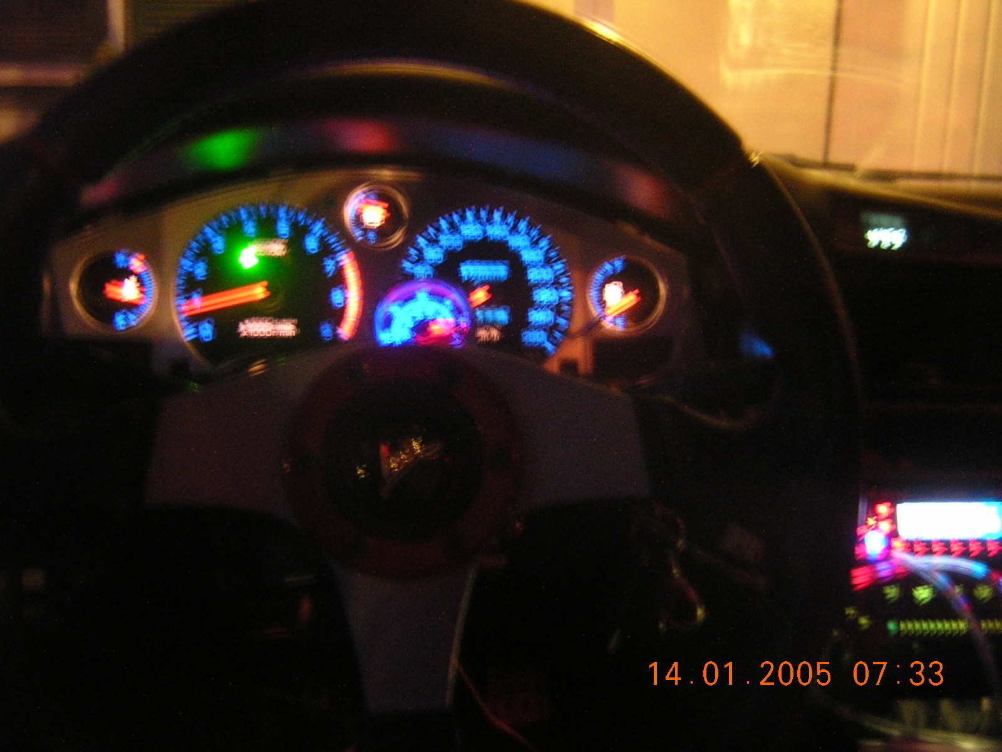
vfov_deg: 39.7
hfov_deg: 51.4
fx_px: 1042
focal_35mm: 36
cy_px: 376
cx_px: 501
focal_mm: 4.7
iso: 400
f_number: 2.6
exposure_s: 2
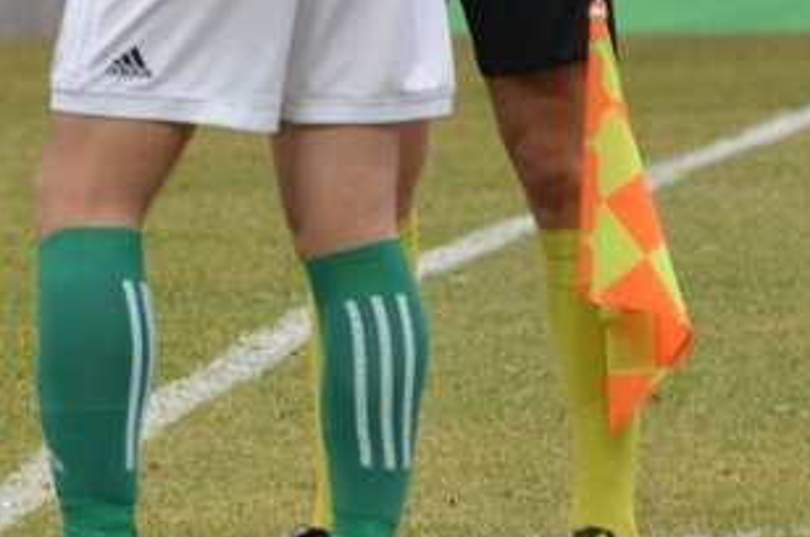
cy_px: -325
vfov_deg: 1.3
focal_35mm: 1080
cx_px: -63
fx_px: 24248
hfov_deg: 1.9
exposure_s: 1/160
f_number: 5
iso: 400
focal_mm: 185
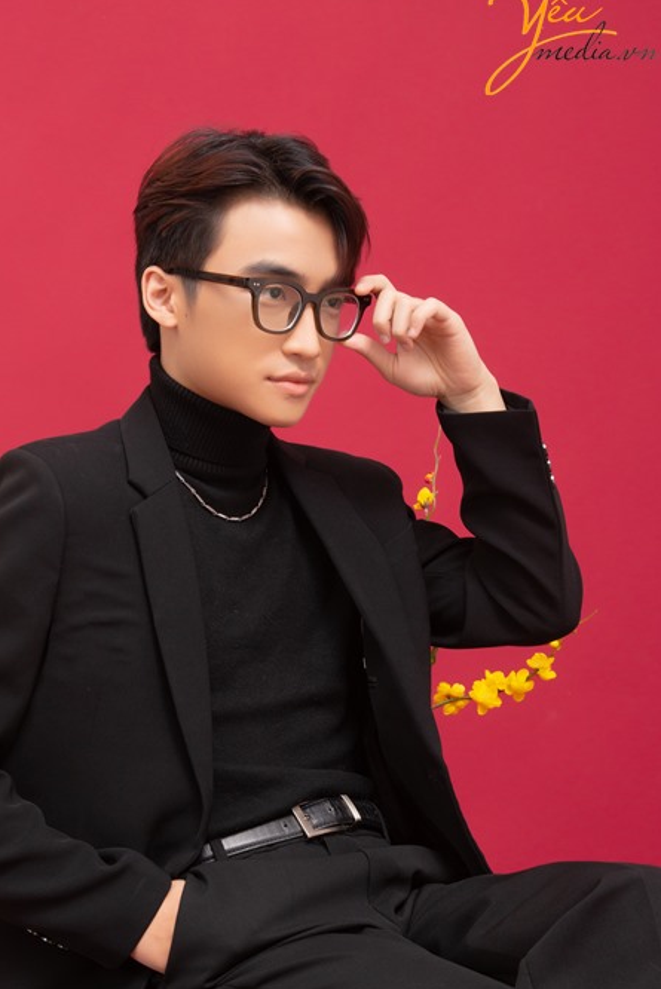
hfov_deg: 20.9
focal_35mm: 65
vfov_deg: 30.9
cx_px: 269
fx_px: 1787
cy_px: 592
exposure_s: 1/125
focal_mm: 52
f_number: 11
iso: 400
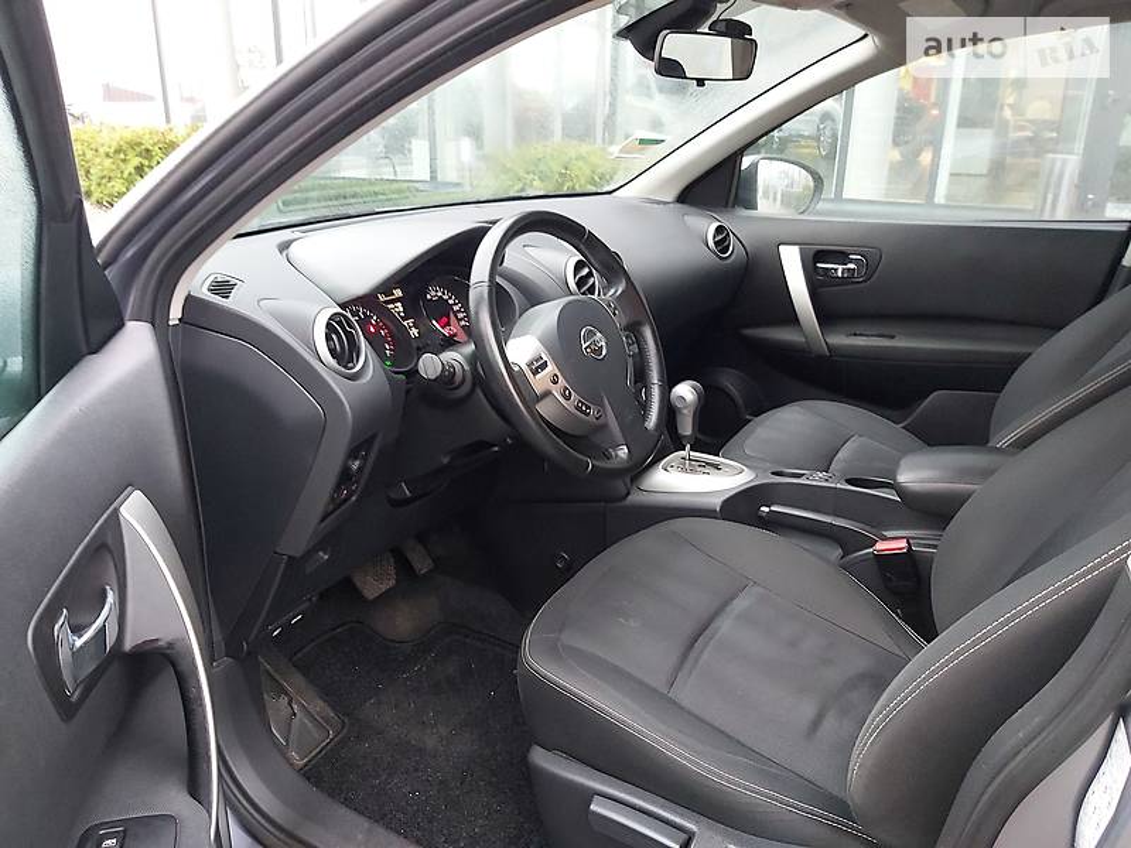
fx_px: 849
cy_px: 424
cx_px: 566
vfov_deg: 53.1
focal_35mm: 26
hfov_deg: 67.3
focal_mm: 3.9
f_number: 1.7
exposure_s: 1/30
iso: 320
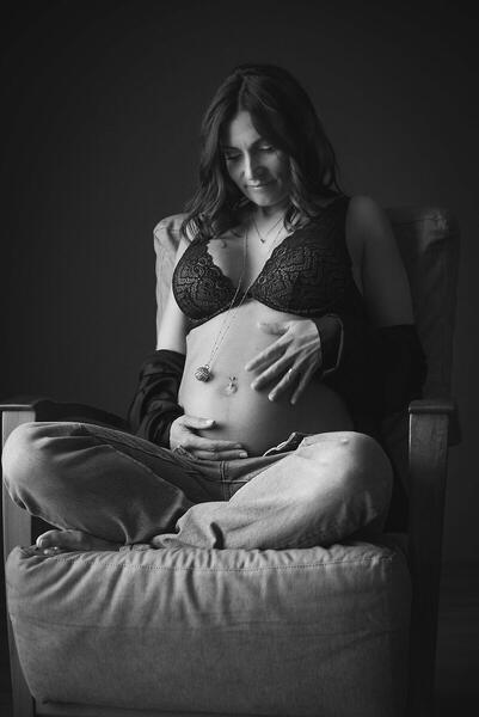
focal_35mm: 85
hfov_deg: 16.1
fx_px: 1693
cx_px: 240
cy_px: 358
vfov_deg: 23.9
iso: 500
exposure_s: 1/125
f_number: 5
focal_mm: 85
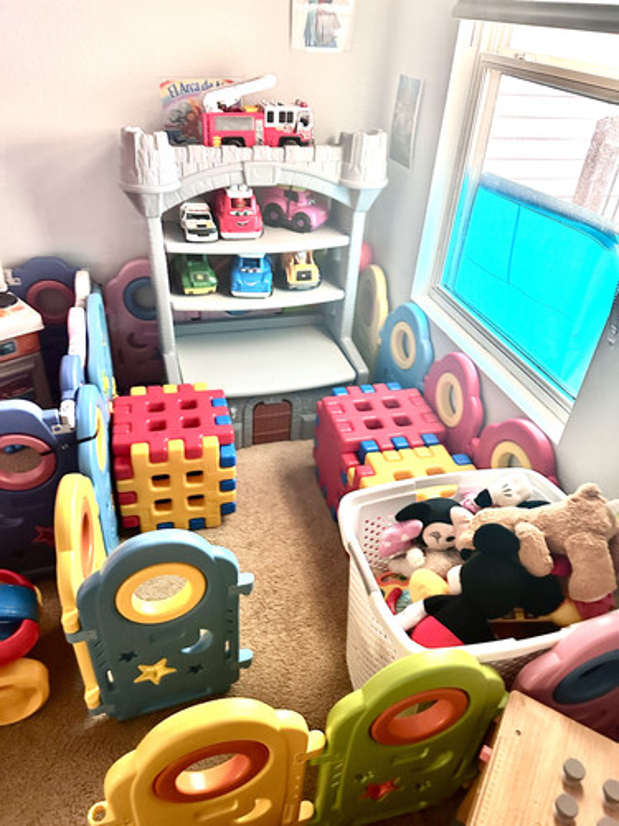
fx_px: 572
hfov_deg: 56.8
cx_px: 310
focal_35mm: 24
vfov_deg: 71.6
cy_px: 413
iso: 640
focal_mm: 6.86
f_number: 1.78
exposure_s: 1/33
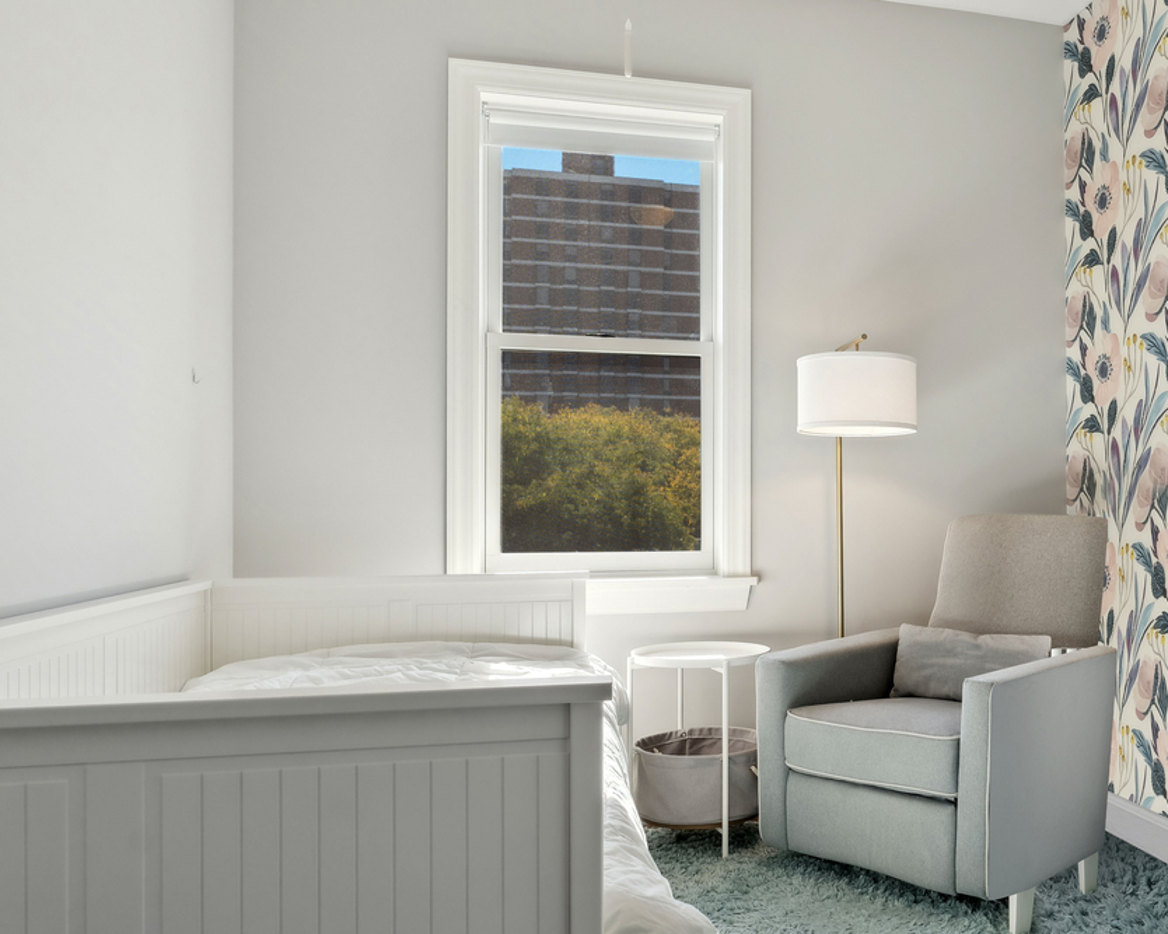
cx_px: 901
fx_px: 1071
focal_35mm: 31
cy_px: 521
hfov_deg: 54.1
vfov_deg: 47.0
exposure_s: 1/160
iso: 320
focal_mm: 17
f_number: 7.1
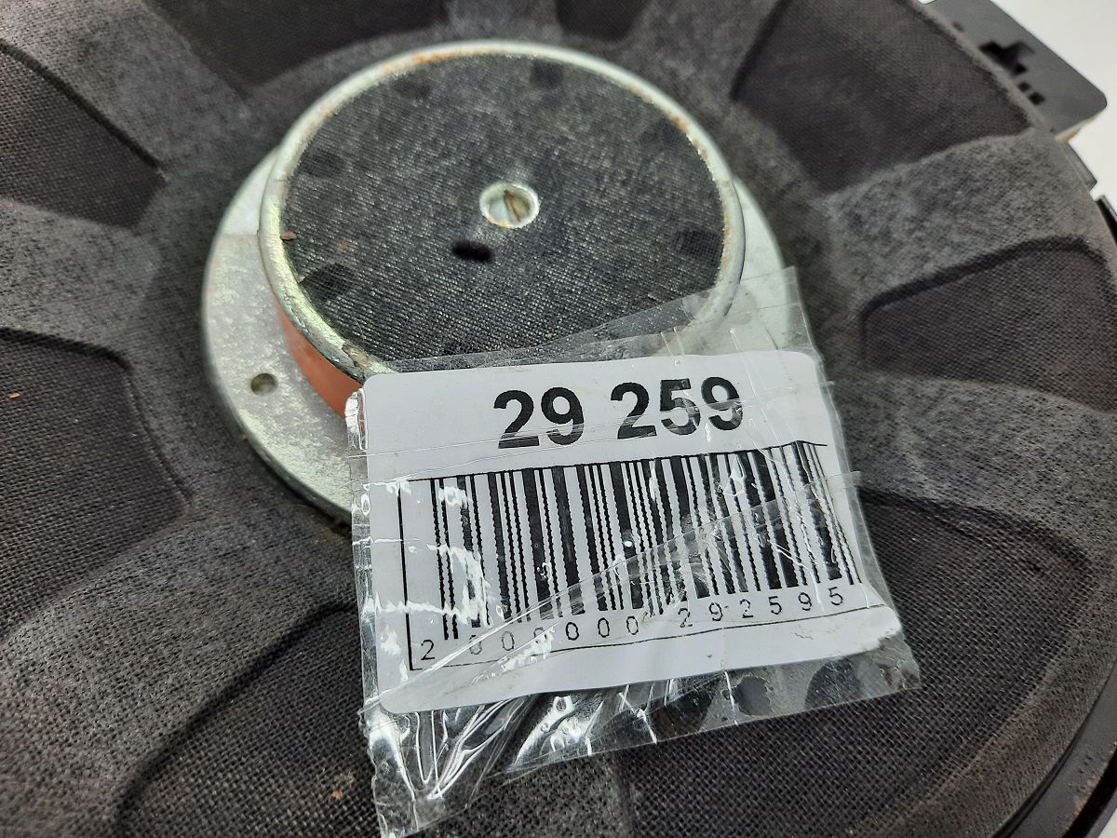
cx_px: 558
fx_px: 807
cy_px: 419
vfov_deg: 54.9
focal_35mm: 25
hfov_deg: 69.4
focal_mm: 4.6
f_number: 2
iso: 64
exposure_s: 1/50
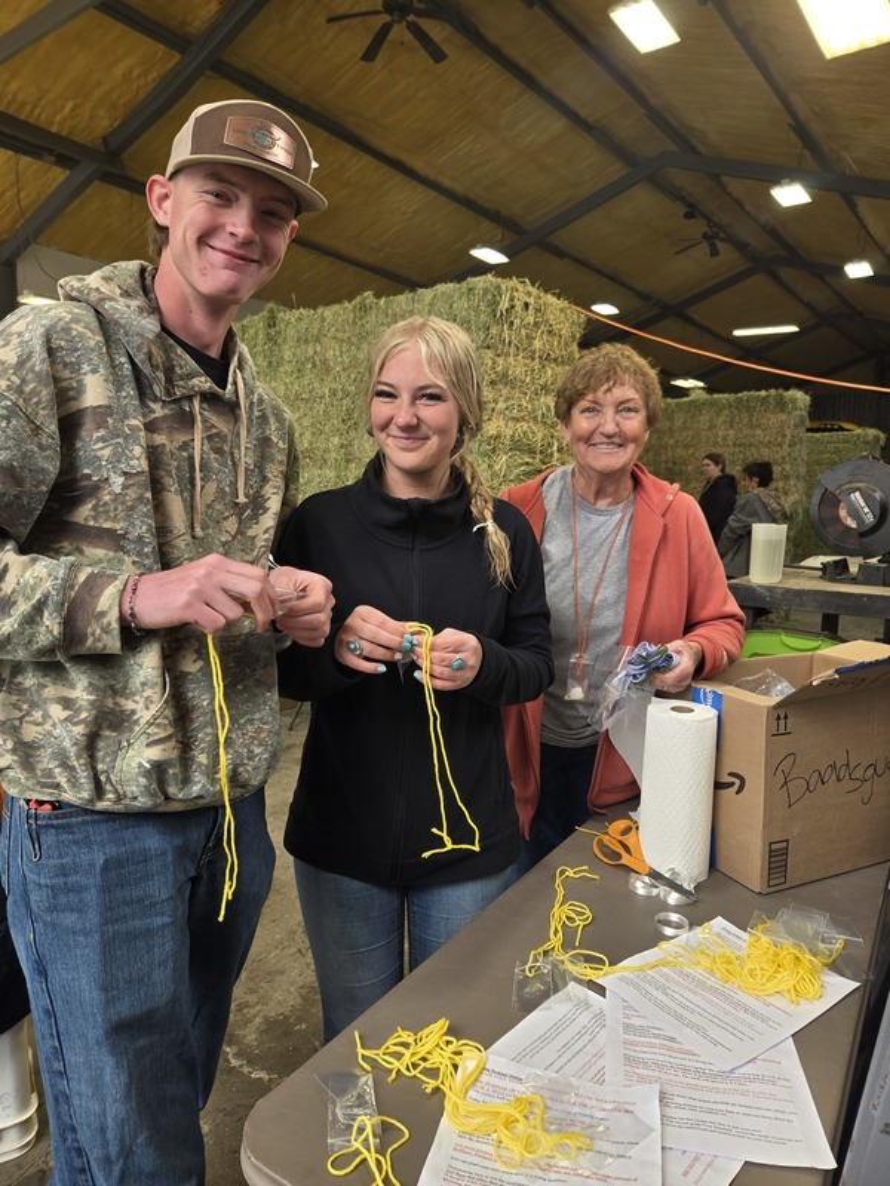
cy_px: 593
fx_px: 788
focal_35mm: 23
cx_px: 445
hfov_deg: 58.9
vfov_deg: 73.9
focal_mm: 5.4
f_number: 1.8
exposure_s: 1/120
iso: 40
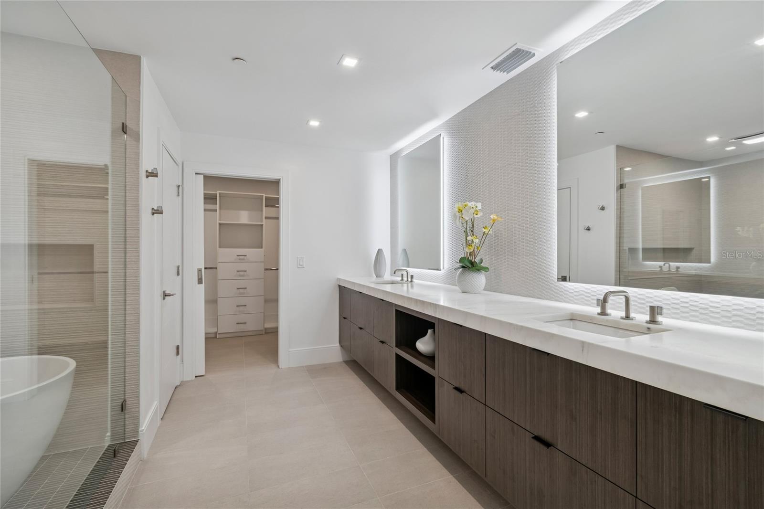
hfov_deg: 100.4
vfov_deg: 77.3
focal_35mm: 15
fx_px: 318
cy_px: 254
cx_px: 382
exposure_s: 1/13
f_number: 7.1
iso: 100
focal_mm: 10
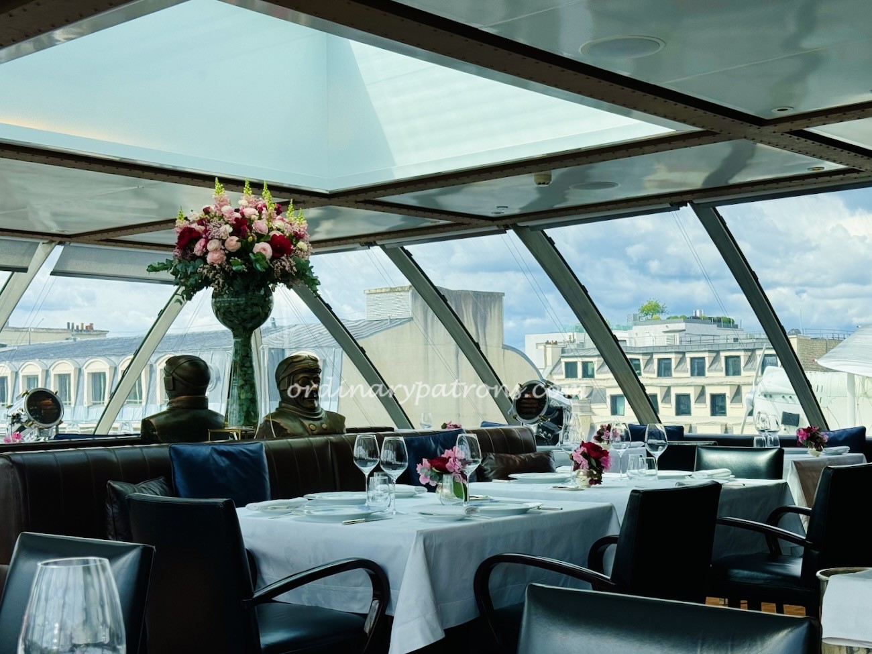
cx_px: 436
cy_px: 327
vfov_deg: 30.3
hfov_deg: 39.7
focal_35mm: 48
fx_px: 1209
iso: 64
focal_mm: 6.76
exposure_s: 1/2415
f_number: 1.78
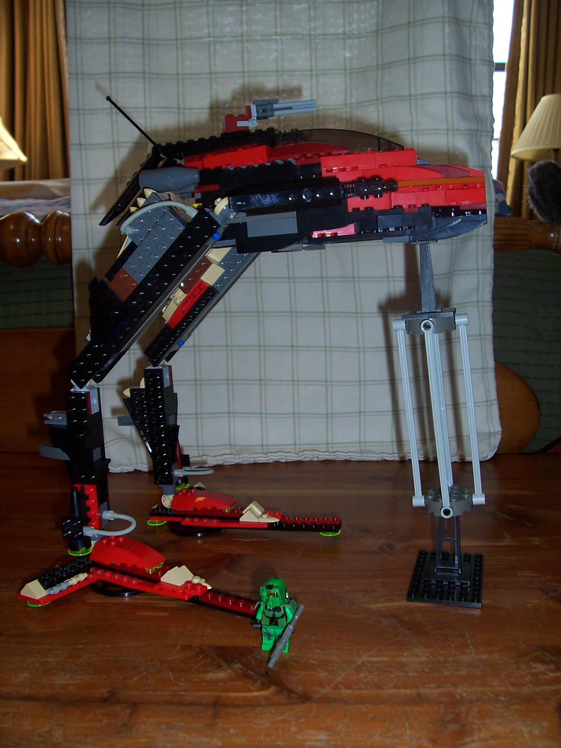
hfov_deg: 41.8
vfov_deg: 54.0
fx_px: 735
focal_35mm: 34
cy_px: 374
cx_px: 280
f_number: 2.7
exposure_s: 1/60
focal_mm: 5.6
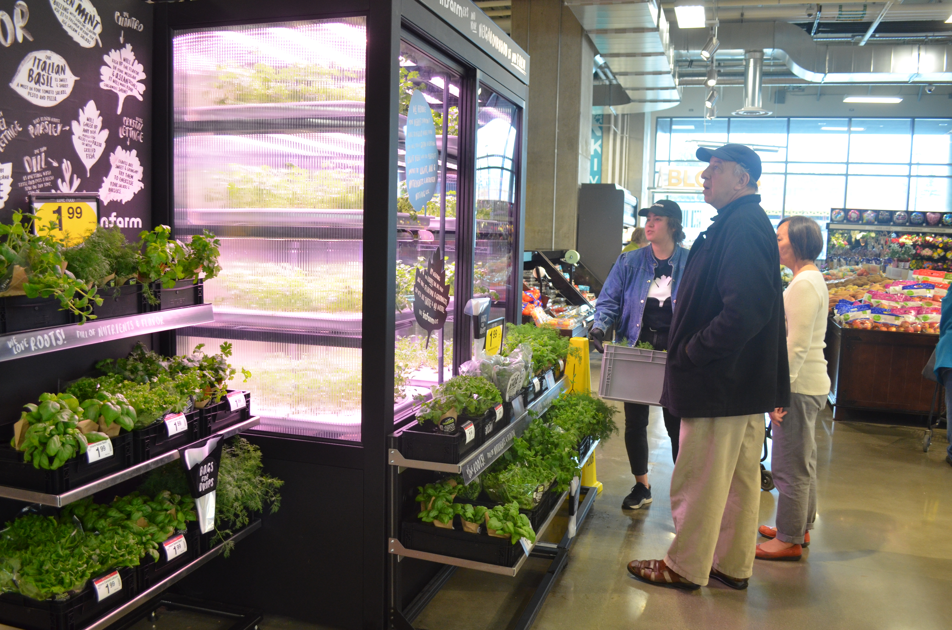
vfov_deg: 43.4
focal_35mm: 30
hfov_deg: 62.0
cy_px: 315
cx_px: 476
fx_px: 792
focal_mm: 20
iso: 800
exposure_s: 1/60
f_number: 5
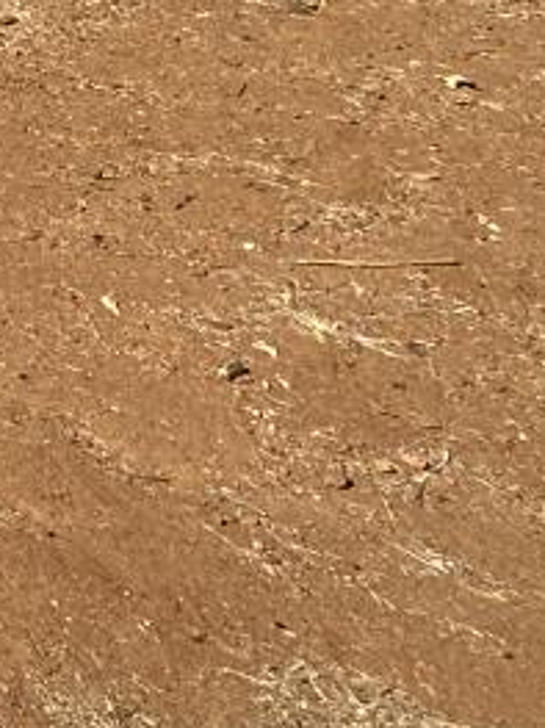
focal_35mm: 80
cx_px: -1129
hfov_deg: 11.0
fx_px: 1681
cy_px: -392
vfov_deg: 20.5
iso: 50
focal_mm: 2.22
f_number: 2.2
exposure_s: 1/2053
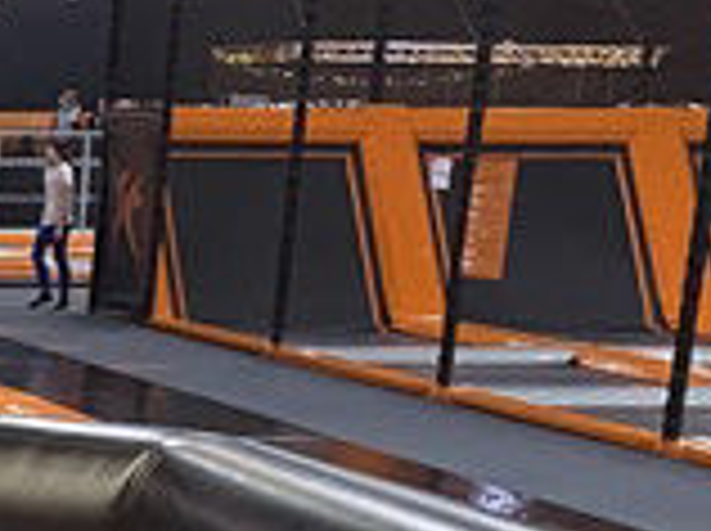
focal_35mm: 132
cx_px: -842
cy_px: 765
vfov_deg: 10.8
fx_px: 2707
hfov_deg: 12.6
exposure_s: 1/50
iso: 320
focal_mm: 4.25
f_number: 1.8
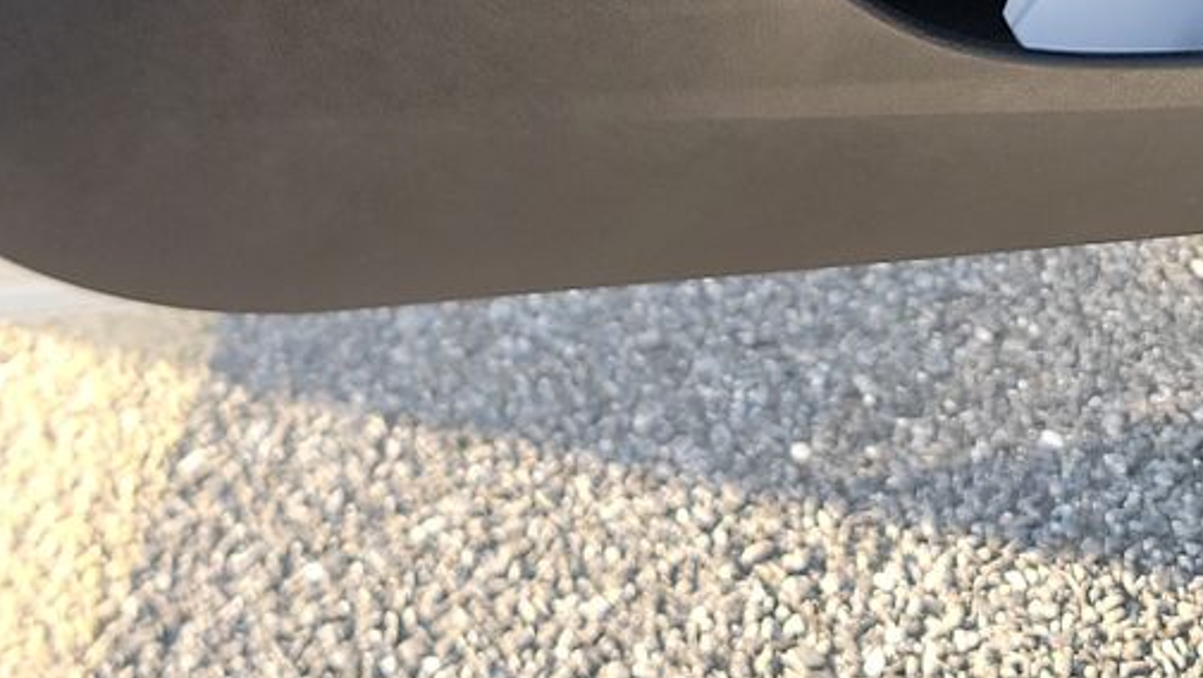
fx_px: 2649
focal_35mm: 83
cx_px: 437
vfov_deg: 13.9
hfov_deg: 25.5
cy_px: -267
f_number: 1.8
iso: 91
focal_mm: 6.7
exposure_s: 1/119
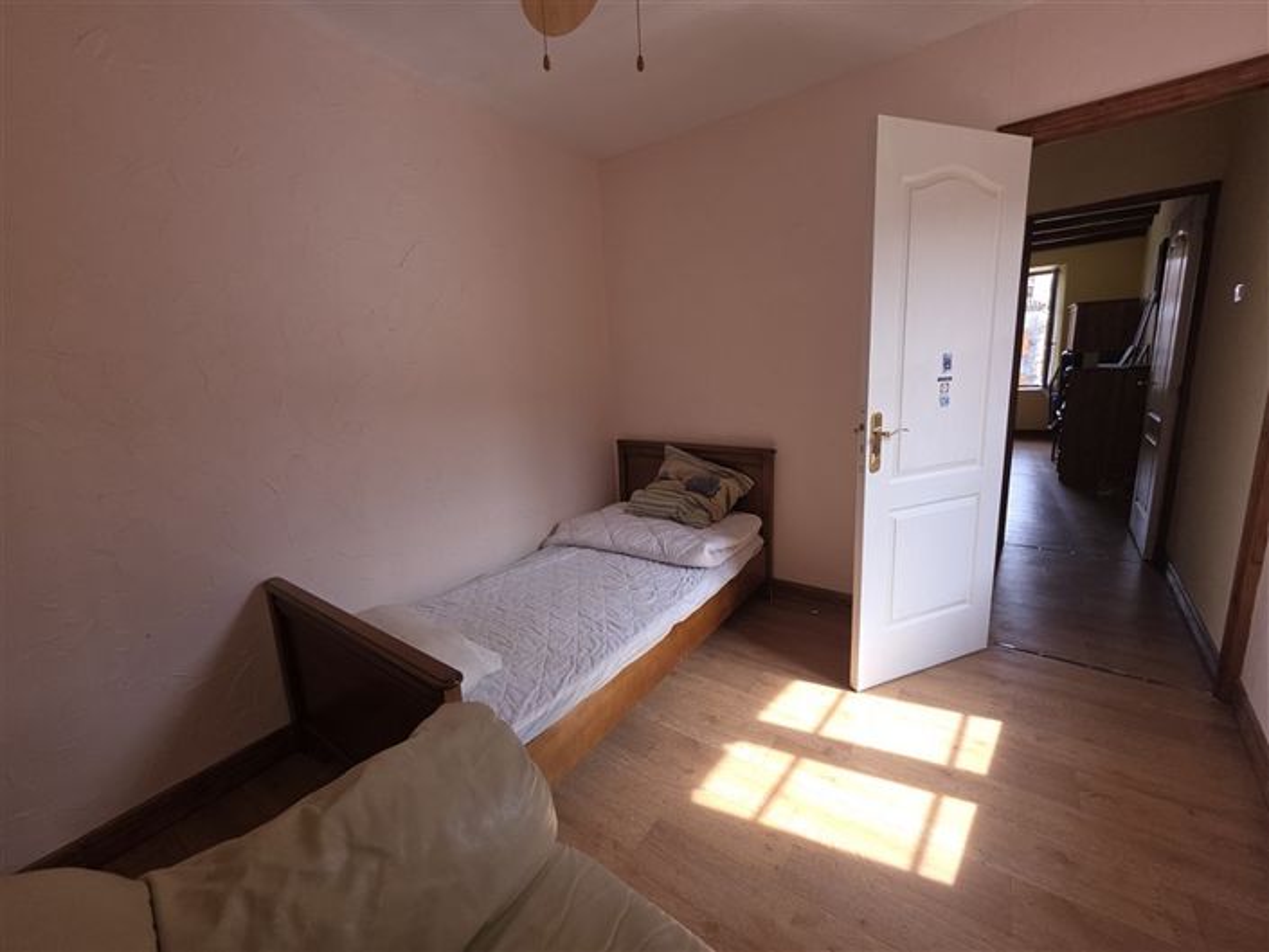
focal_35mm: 13
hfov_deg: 106.2
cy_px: 476
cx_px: 634
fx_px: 477
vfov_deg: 89.9
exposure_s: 1/120
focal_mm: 2.2
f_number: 1.9
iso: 32
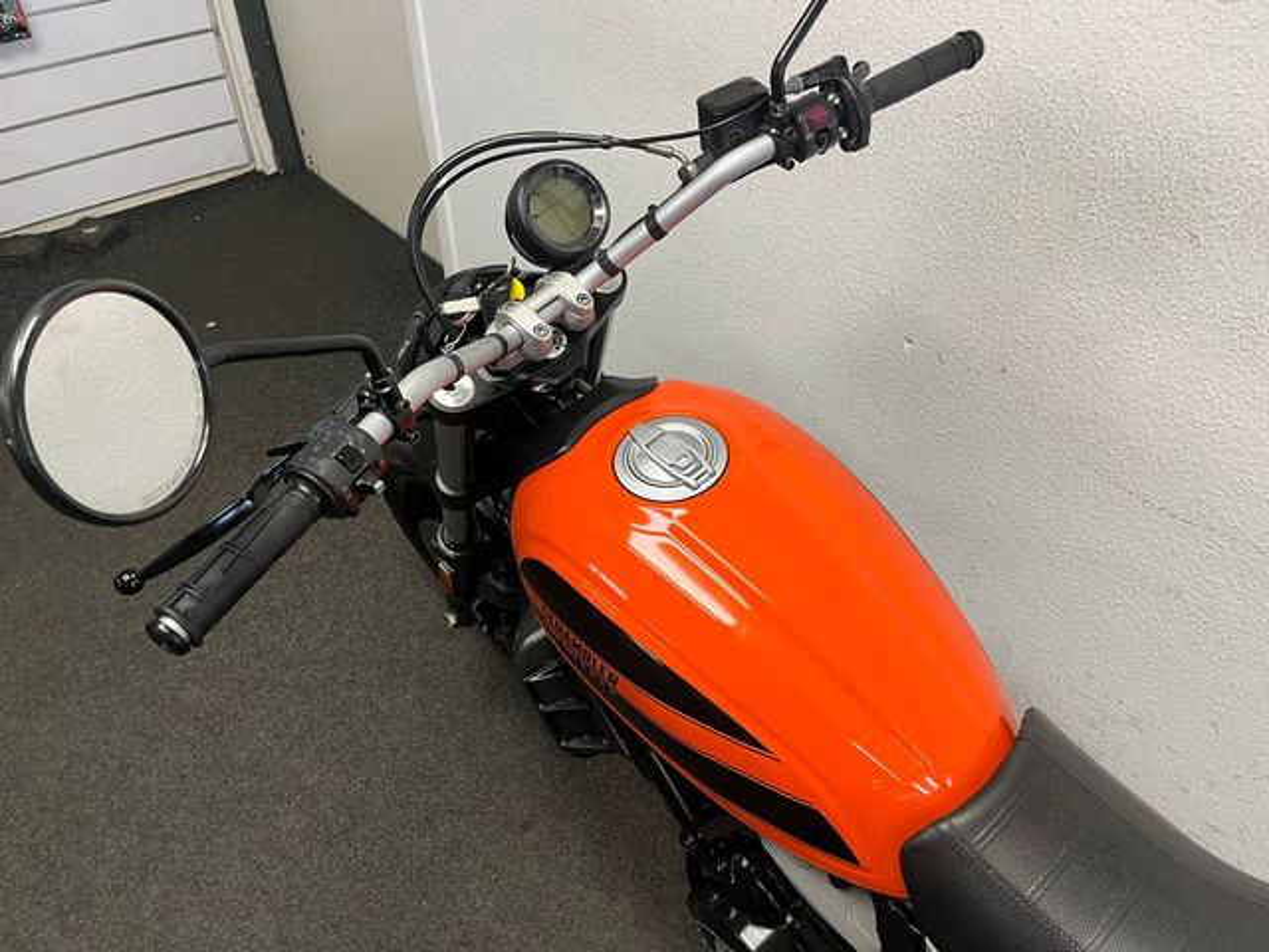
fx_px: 953
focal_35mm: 26
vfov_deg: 53.1
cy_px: 476
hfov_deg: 67.3
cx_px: 634
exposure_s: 1/50
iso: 80
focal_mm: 5.1
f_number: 1.6
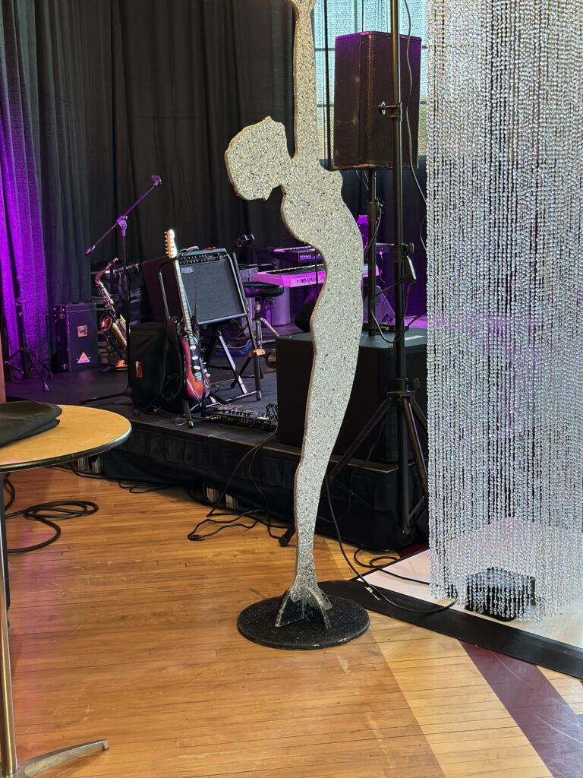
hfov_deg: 30.3
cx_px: 292
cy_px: 389
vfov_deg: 39.7
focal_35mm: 48
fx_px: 1078
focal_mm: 6.86
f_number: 1.78
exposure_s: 1/40
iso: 320
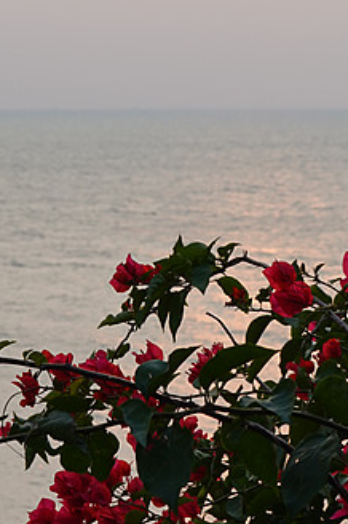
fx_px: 2412
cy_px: 158
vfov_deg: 12.4
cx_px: 334
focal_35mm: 166
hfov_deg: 8.2
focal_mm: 24.84
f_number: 4
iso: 100
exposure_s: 1/400
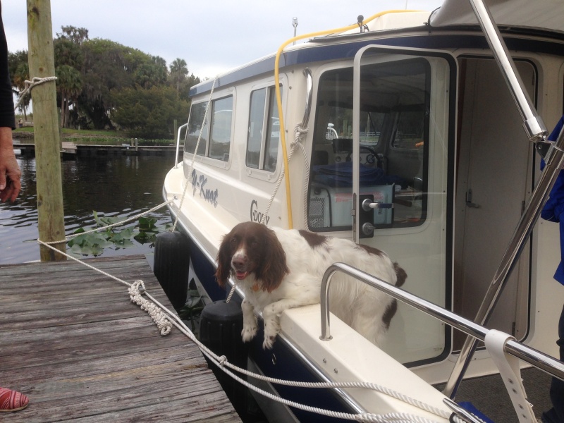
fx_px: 538
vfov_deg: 42.9
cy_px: 212
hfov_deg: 55.4
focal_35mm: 33
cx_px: 282
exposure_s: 1/589
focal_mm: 4.12
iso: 50
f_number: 2.4
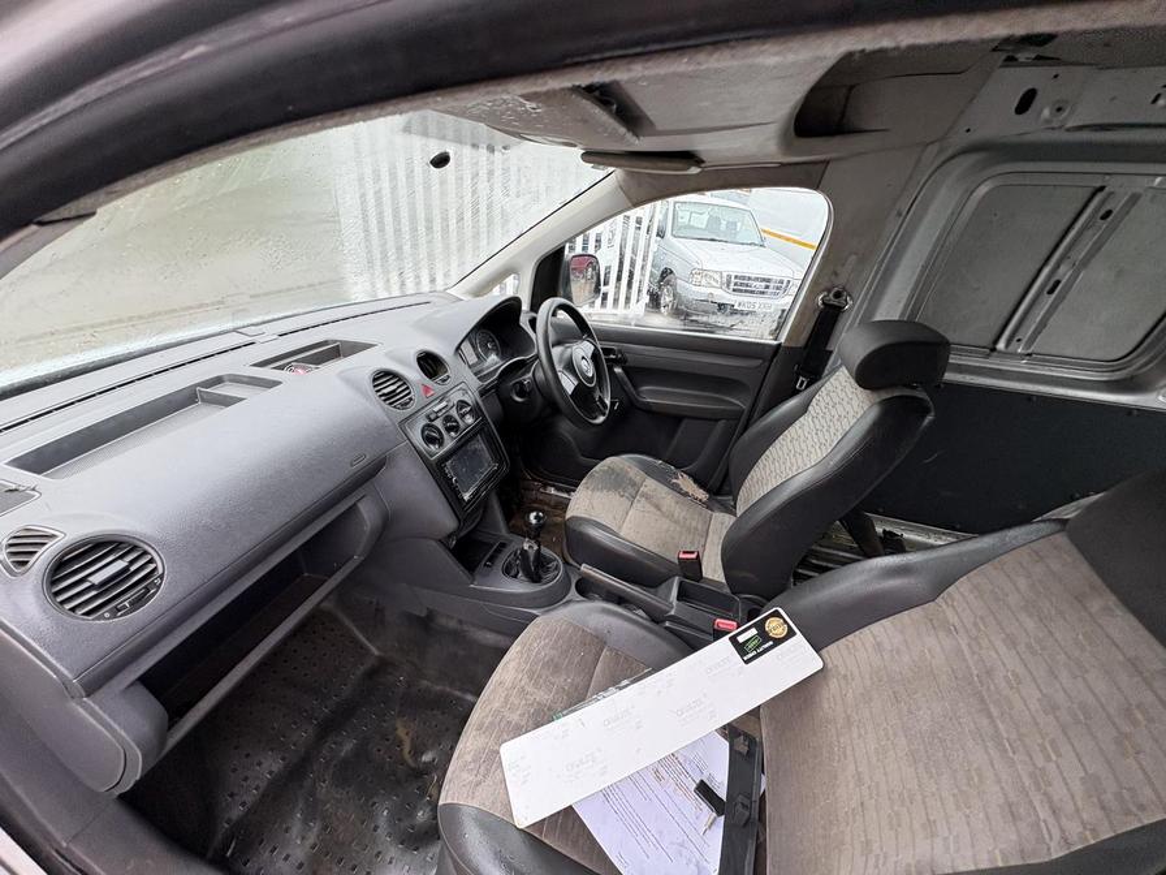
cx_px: 583
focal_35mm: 14
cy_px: 438
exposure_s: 1/99
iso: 125
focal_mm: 2.22
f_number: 2.2
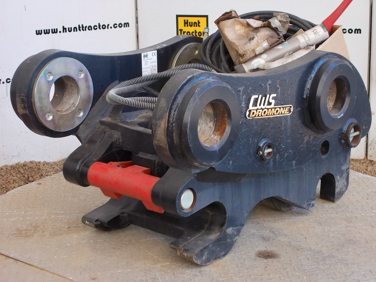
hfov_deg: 25.7
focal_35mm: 76
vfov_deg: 19.4
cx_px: 188
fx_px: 826
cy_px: 141
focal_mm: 13.5
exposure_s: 1/60
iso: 200
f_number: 5.8
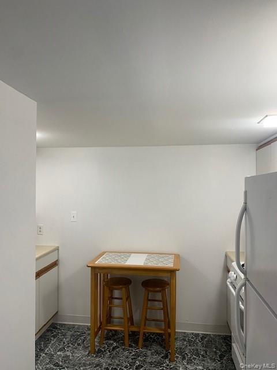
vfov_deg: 67.3
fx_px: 277
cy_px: 185
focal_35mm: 26
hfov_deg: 53.1
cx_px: 138
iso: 125
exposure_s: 1/60
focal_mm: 4.25
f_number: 1.8
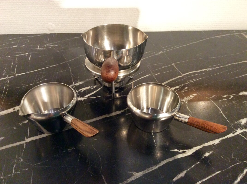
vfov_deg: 44.1
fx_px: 228
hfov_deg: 56.9
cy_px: 92
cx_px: 124
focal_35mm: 32
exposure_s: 1/25
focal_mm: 3.3
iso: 160
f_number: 2.4
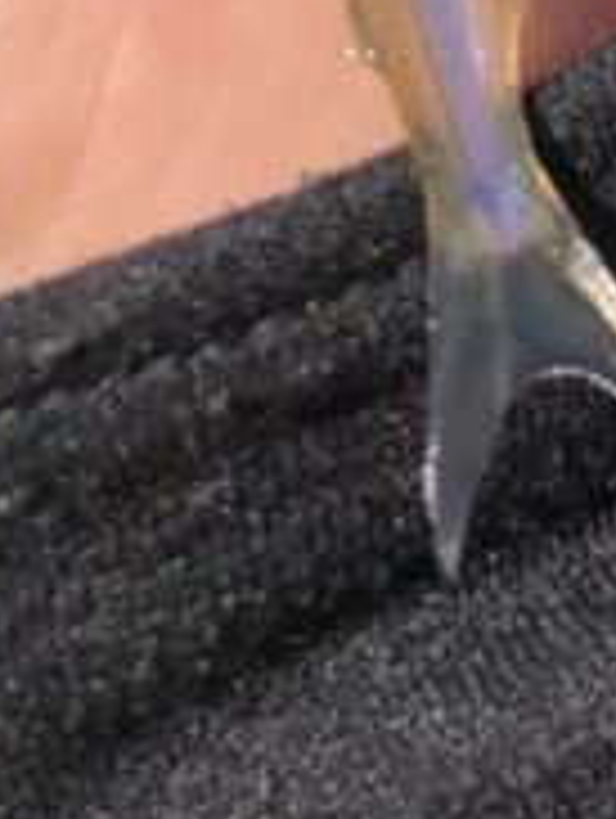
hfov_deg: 8.5
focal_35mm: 164
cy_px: -1188
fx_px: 3882
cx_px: 1308
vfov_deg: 10.3
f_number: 1.8
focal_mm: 4
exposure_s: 1/2000
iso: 20
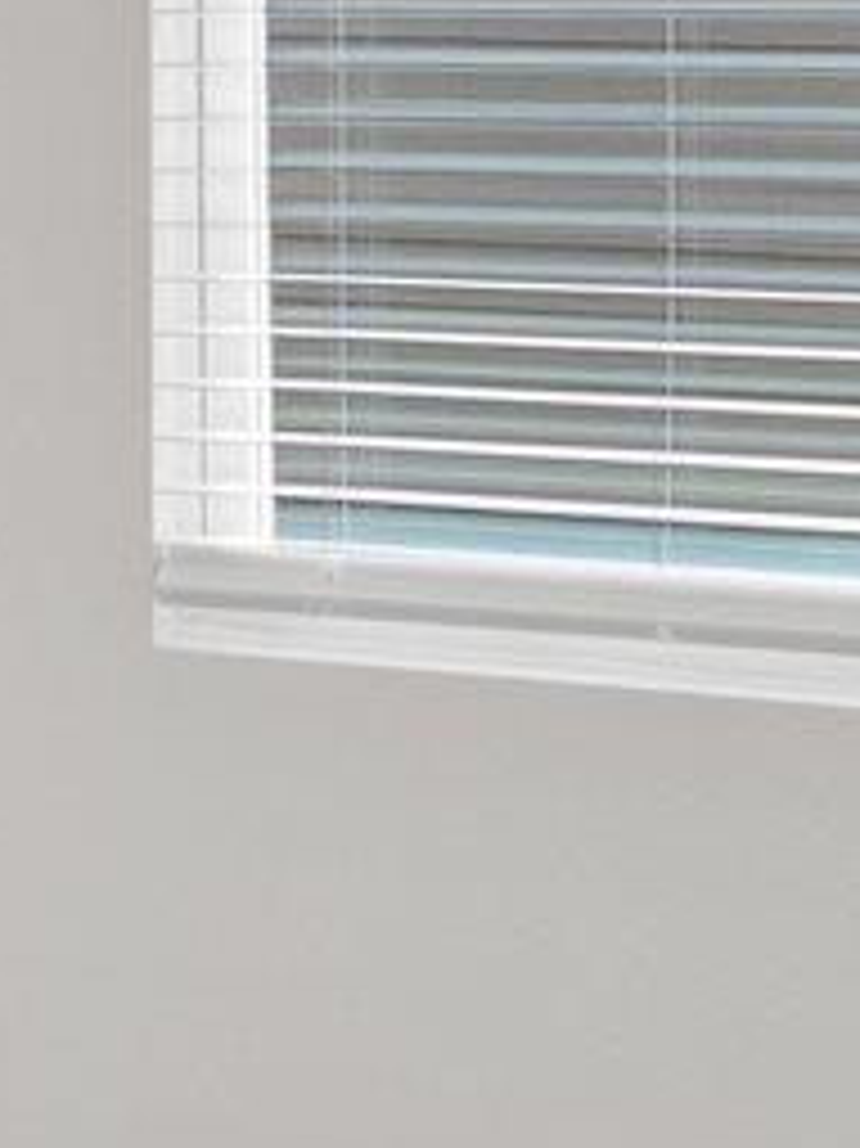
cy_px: -151
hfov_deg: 13.3
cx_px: -171
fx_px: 3581
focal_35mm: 108
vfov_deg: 17.5
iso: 500
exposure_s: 1/8
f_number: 11
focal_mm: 14
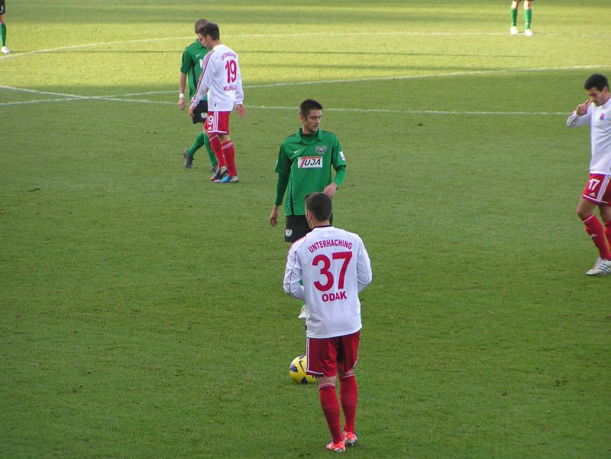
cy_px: 230
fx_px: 4572
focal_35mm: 259
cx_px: 306
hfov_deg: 7.6
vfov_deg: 5.7
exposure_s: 1/400
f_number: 3.5
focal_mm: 39.6
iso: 160
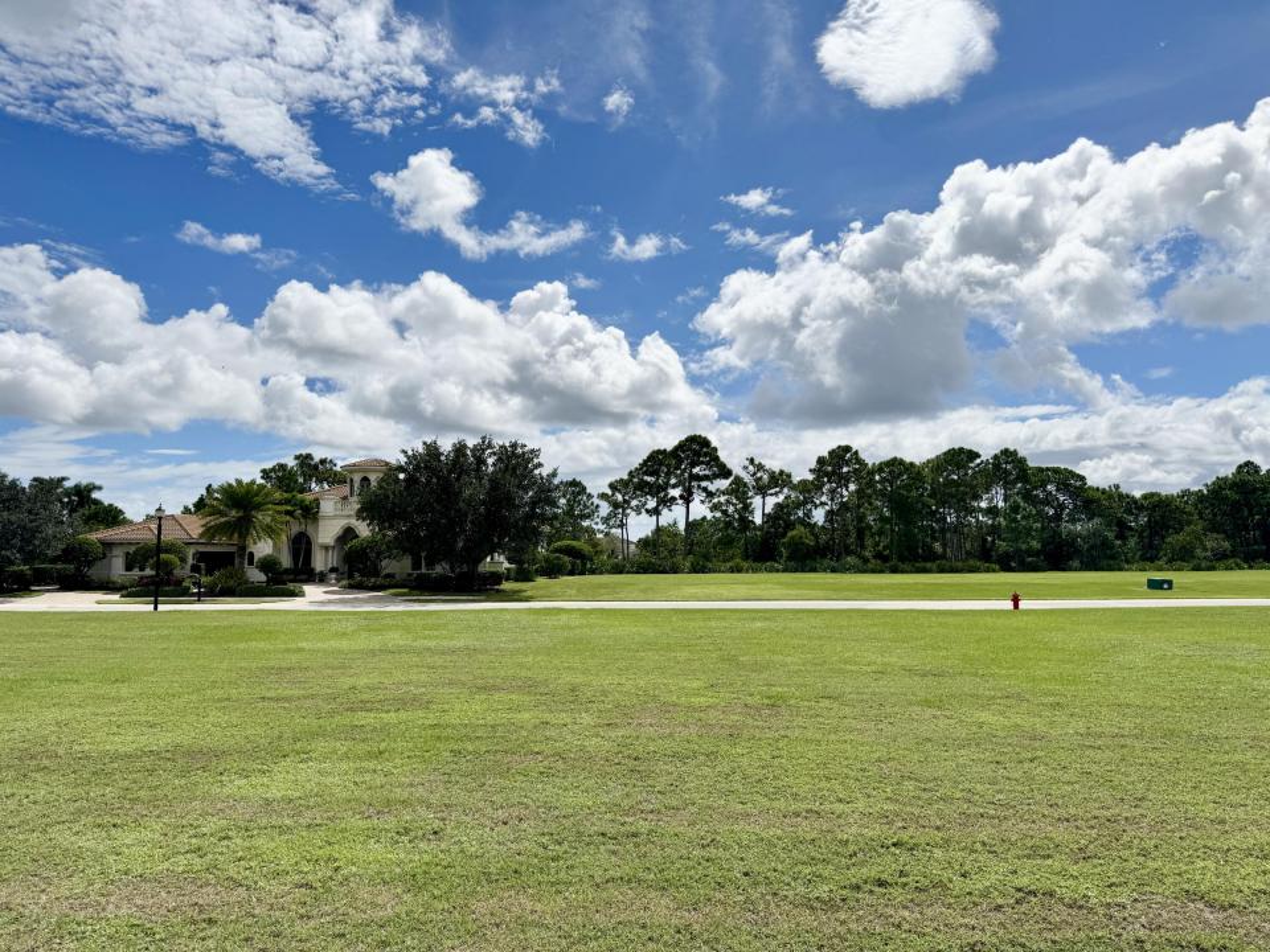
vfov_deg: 56.8
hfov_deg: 71.6
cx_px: 635
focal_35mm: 24
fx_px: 881
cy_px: 476
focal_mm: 6.76
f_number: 1.78
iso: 64
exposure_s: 1/12346
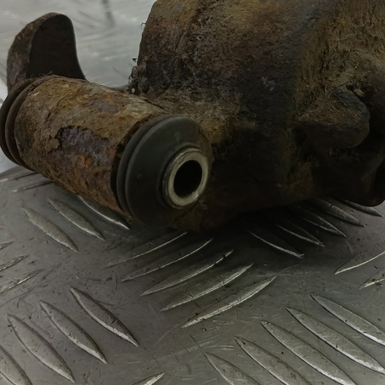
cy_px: 97
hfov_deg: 36.3
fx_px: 579
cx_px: 265
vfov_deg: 36.0
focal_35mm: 46
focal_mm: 4.11
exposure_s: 1/100
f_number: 1.6
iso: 151
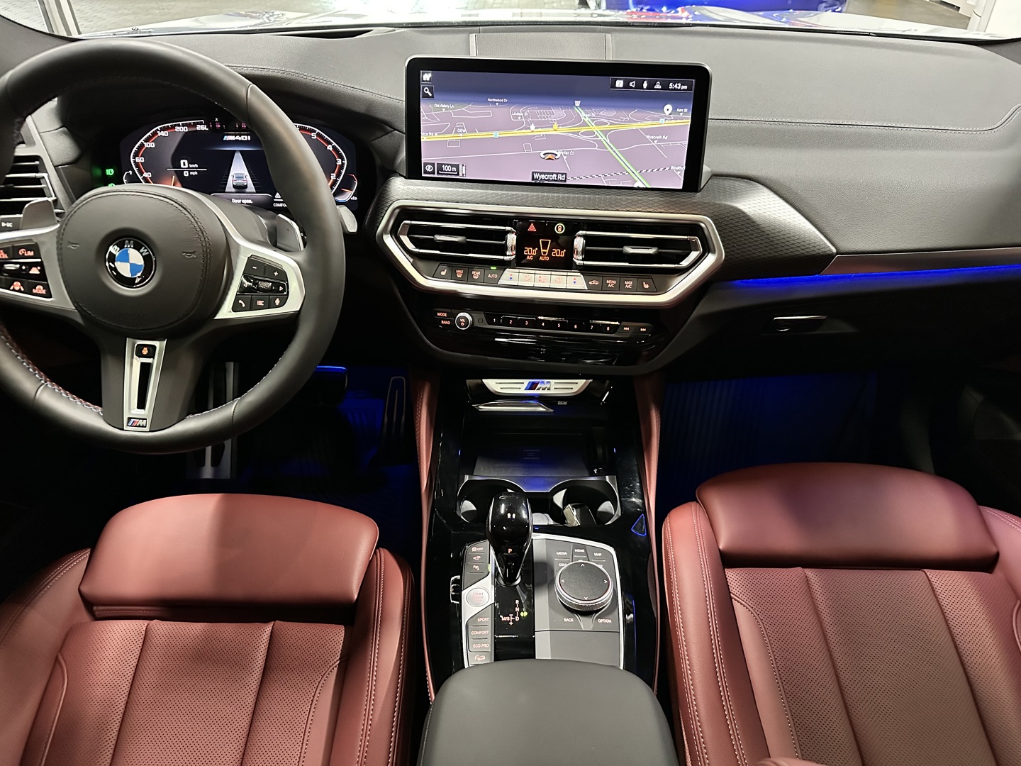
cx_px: 510
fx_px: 708
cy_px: 383
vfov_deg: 56.8
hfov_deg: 71.6
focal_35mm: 24
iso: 1250
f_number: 1.78
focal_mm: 6.86
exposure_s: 1/27
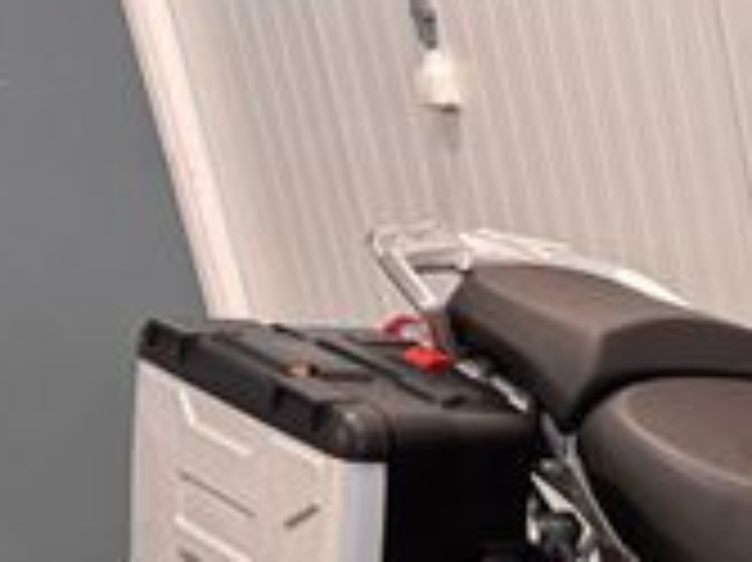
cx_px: 1198
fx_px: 1997
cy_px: 665
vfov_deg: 15.5
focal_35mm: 92
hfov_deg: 18.4
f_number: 1.78
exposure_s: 1/50
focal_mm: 6.76
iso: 320
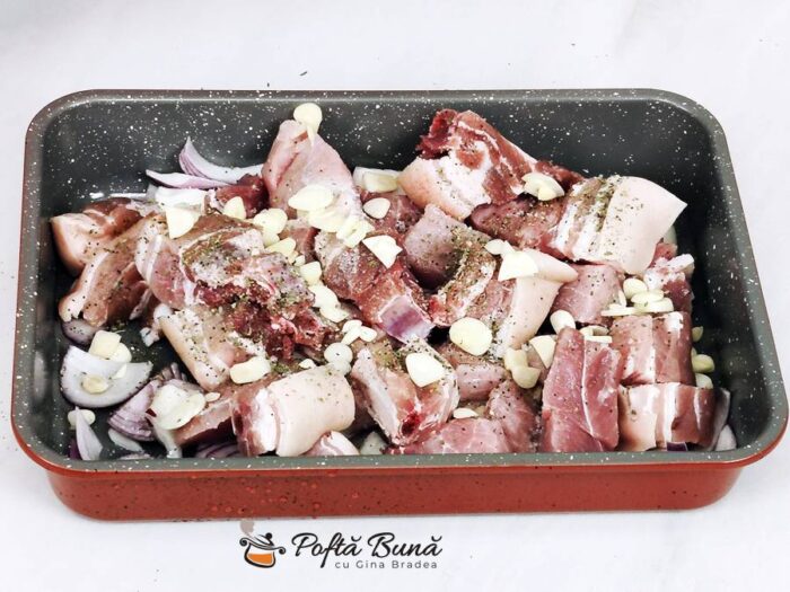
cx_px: 395
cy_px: 296
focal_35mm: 105
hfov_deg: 18.7
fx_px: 2396
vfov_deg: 14.1
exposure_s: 1/40
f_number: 1.75
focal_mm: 5.25
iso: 344
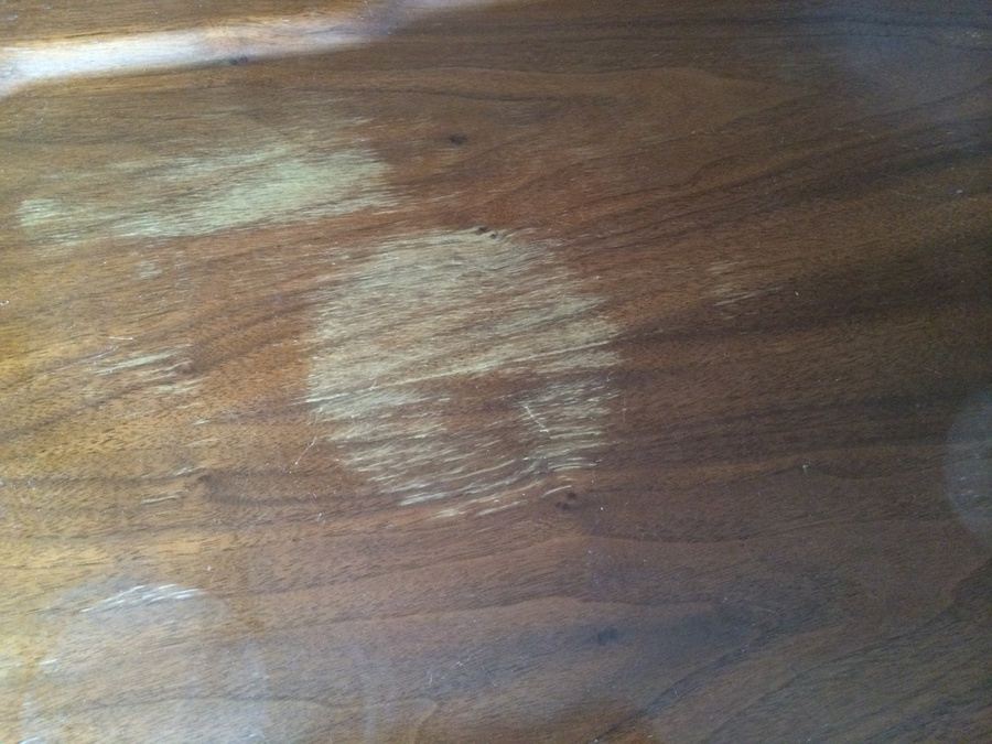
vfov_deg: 46.8
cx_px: 496
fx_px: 860
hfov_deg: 60.0
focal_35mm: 30
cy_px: 372
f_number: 2.2
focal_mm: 4.12
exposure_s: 1/30
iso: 320
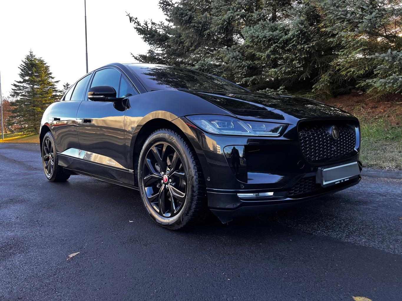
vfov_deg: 53.1
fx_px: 302
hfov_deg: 67.3
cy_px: 150
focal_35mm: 26
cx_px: 201
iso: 40
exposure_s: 1/121
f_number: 1.5
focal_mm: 5.7
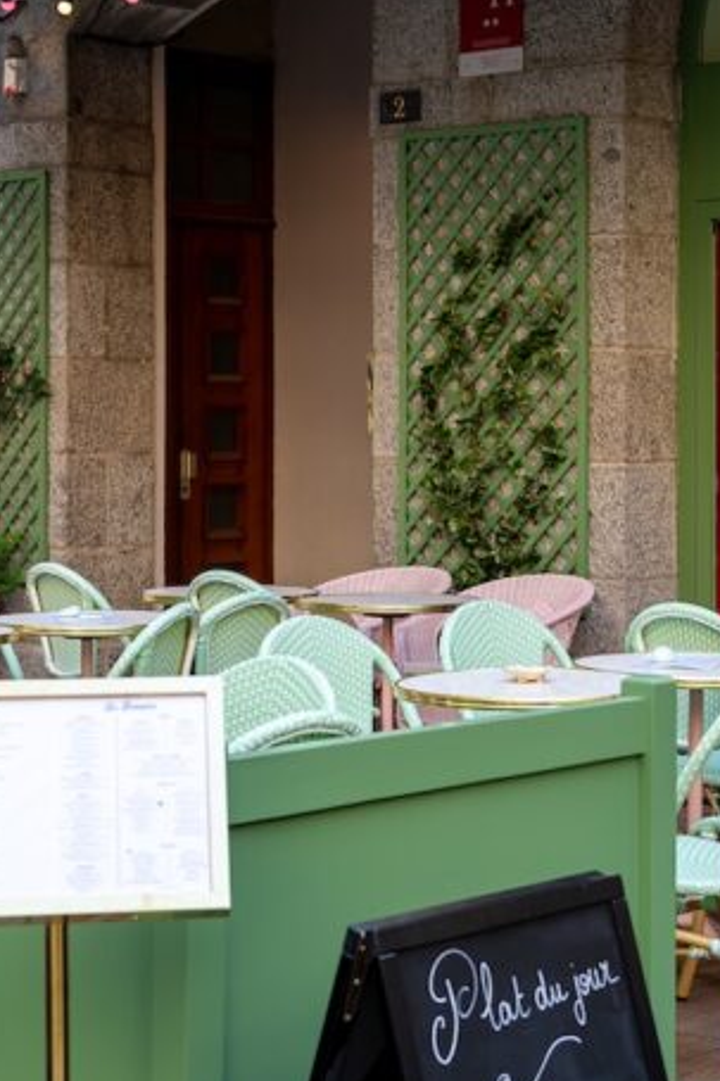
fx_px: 2459
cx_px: 492
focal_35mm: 82
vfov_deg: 24.7
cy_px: 390
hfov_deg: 16.6
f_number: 4
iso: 125
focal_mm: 36.4
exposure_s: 1/50
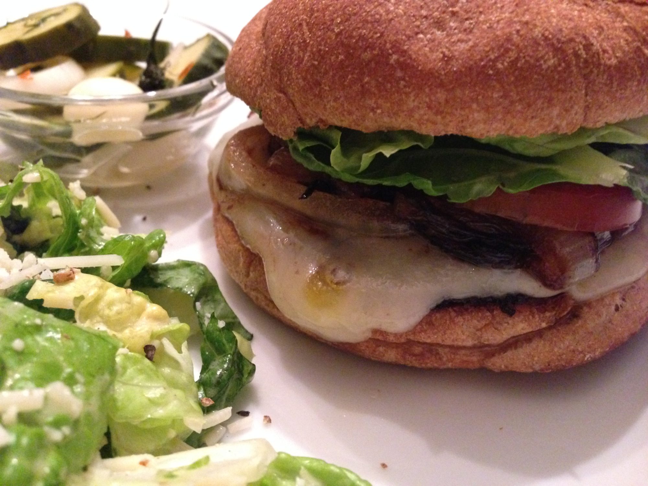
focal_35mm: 33
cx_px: 324
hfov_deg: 55.4
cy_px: 243
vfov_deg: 42.9
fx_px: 618
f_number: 2.4
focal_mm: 4.12
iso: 800
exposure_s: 1/15
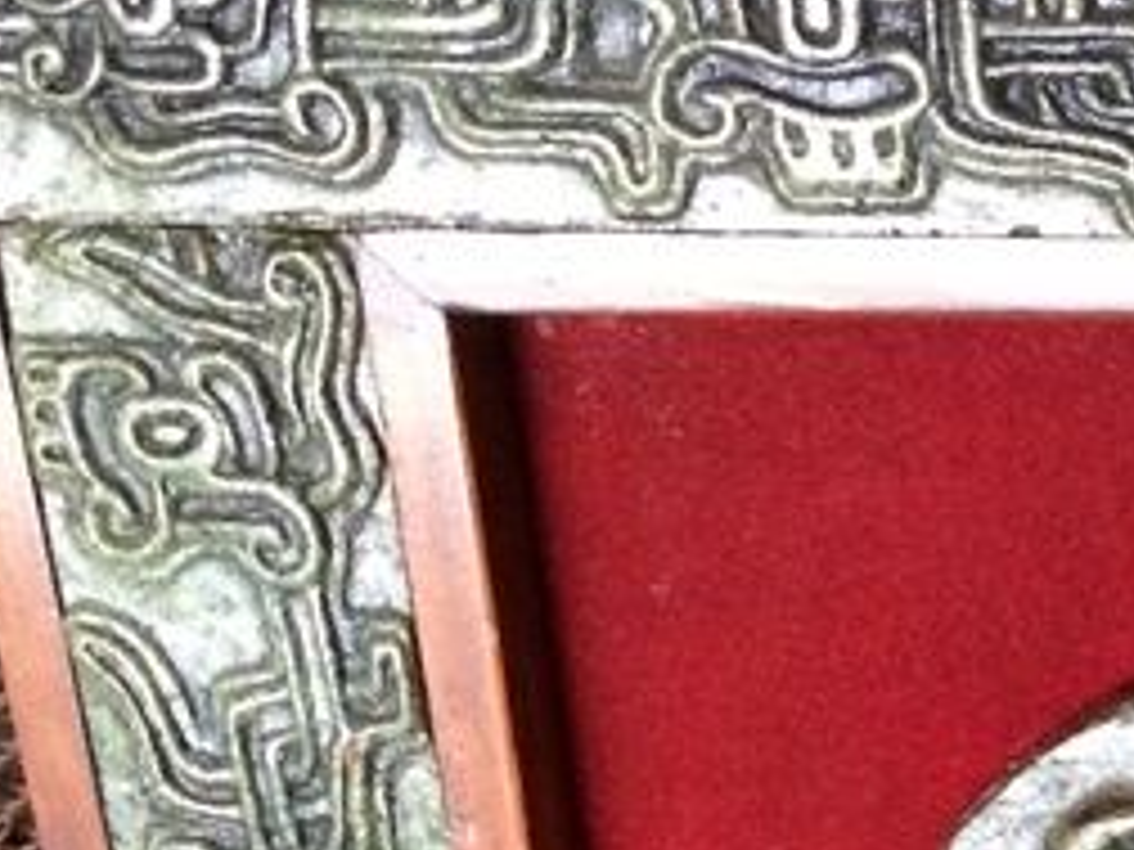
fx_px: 3505
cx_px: 1665
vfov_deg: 13.5
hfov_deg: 16.8
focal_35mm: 107
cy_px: 1023
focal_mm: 4.12
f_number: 2.2
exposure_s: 1/24
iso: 320
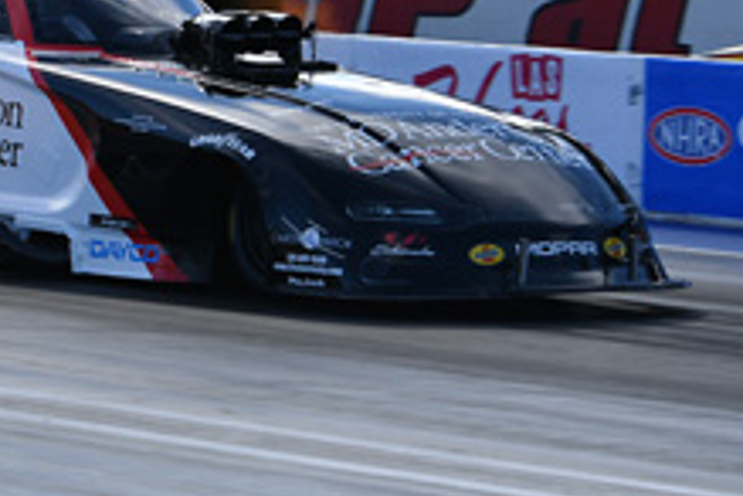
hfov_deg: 8.6
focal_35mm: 240
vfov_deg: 5.7
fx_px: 4953
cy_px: 53
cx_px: 102
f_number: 5.6
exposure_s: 1/1000
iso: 160
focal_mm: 70
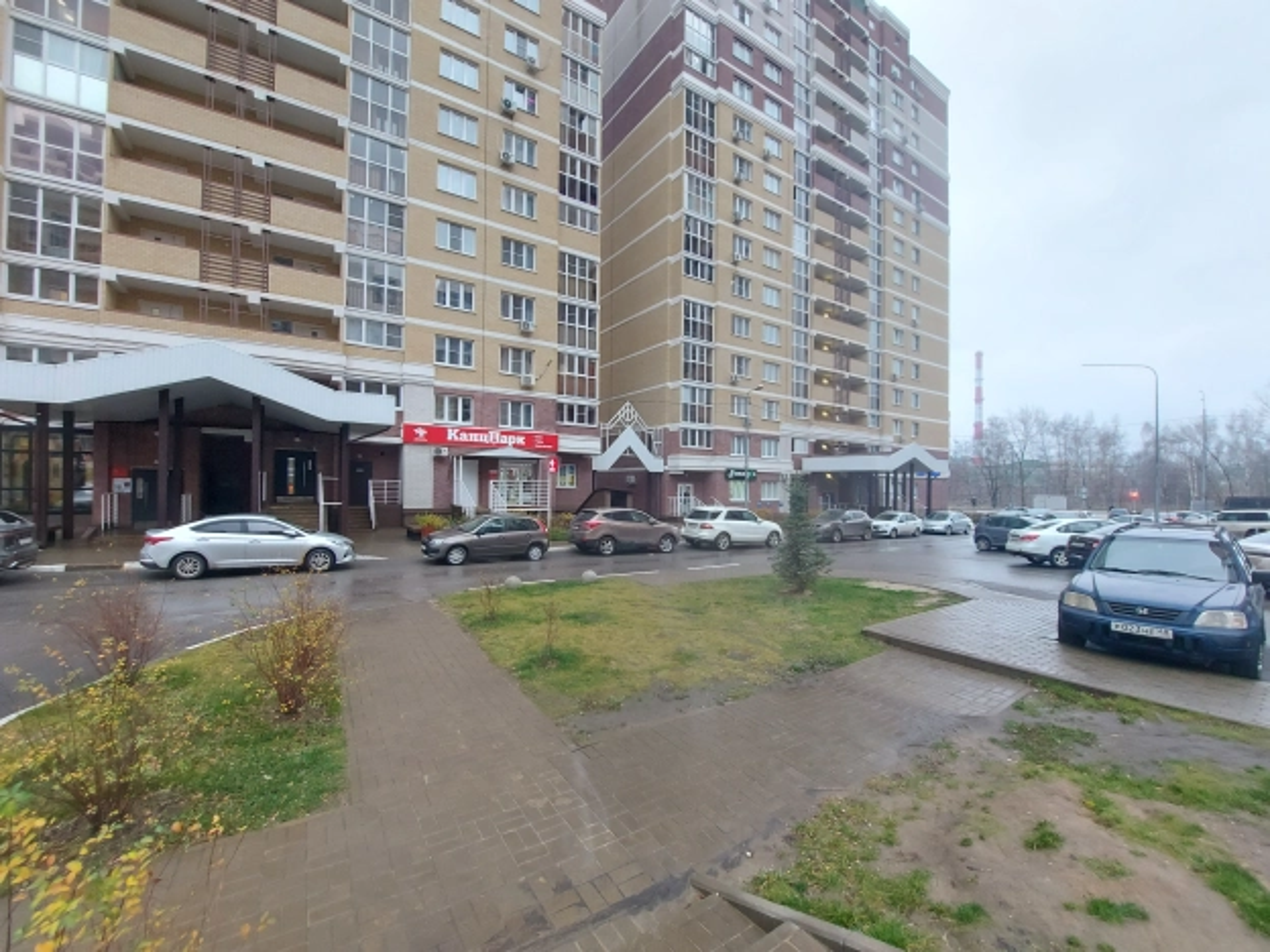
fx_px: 477
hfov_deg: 106.2
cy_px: 476
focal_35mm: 13
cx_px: 635
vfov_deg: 89.9
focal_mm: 1.74
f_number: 2.2
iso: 160
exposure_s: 1/60
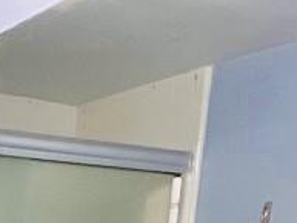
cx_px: -72
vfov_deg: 12.5
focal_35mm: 86
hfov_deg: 21.0
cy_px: 572
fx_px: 738
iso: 250
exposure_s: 1/60
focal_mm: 1.57
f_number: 1.8
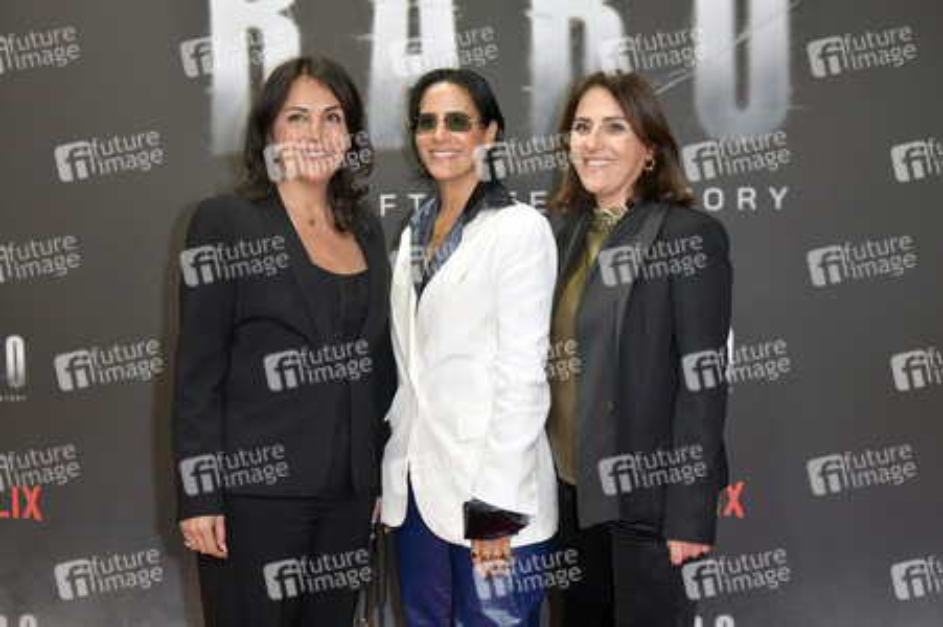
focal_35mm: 48
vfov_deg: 28.0
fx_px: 1256
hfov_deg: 41.1
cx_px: 472
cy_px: 314
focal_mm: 48
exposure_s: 1/250
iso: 1250
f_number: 5.6
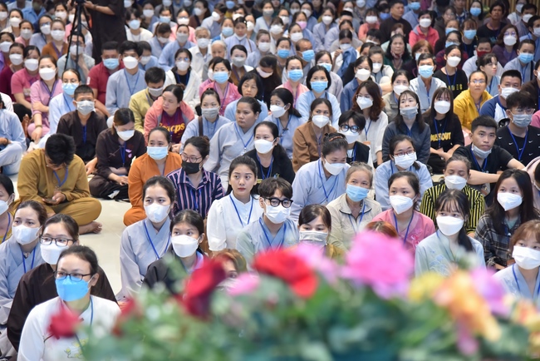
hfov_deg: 20.8
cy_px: 180
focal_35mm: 98
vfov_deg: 14.0
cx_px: 270
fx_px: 1471
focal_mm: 98
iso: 2000
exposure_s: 1/160
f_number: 4
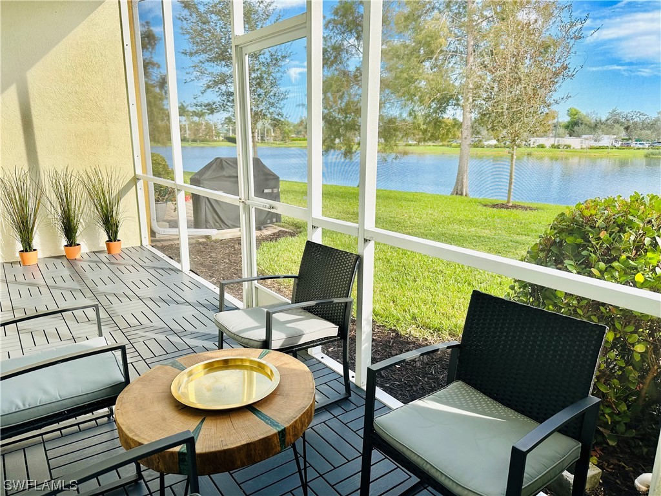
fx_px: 458
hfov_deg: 71.6
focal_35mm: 24
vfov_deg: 56.8
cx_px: 330
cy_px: 248
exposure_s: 1/1009
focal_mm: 6.86
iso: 80
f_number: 1.78
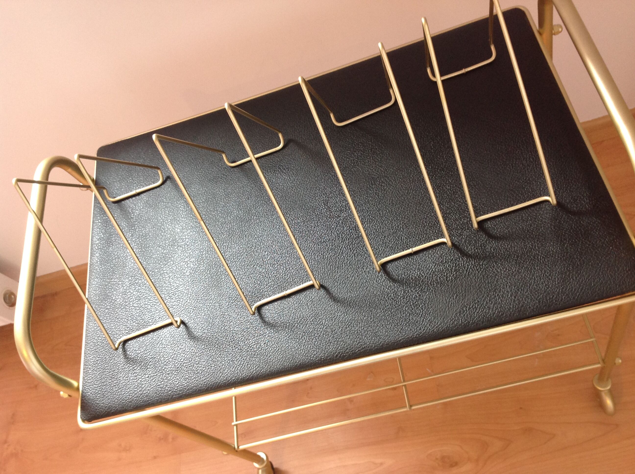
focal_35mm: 35
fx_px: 641
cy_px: 237
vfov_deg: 40.6
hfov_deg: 52.7
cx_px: 318
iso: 100
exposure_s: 1/15
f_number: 2.4
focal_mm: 4.28
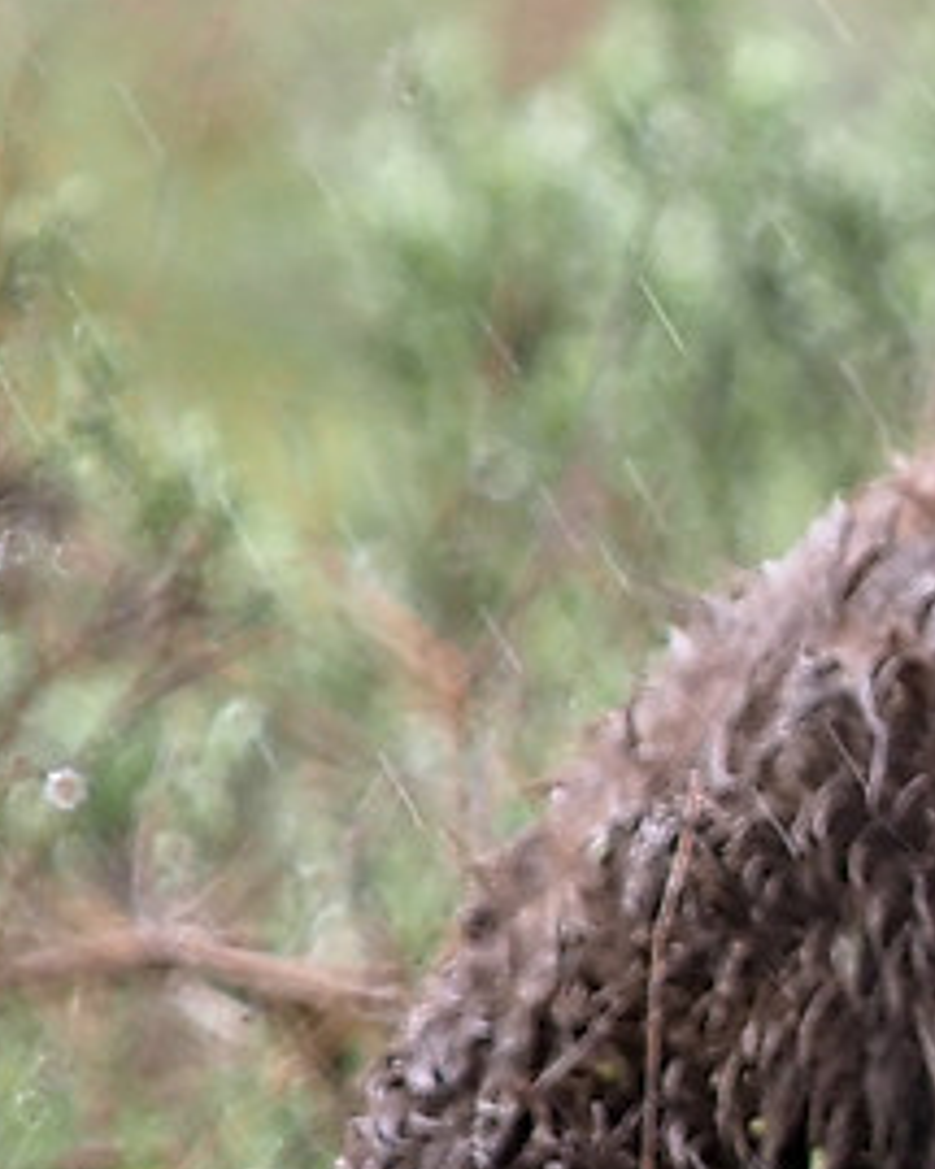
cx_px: 5188
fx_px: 181357
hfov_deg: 0.3
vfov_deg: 0.4
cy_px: -665
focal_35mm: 5240
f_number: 4.5
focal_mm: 300
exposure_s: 1/250
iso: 250
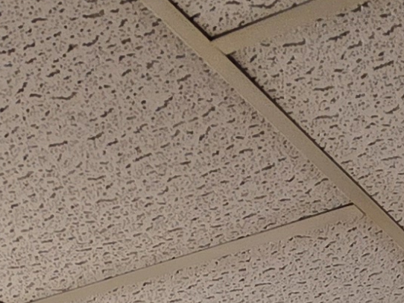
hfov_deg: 19.4
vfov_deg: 10.9
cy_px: 883
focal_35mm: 96
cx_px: 469
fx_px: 1120
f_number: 1.9
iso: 64
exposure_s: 1/120
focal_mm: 2.2
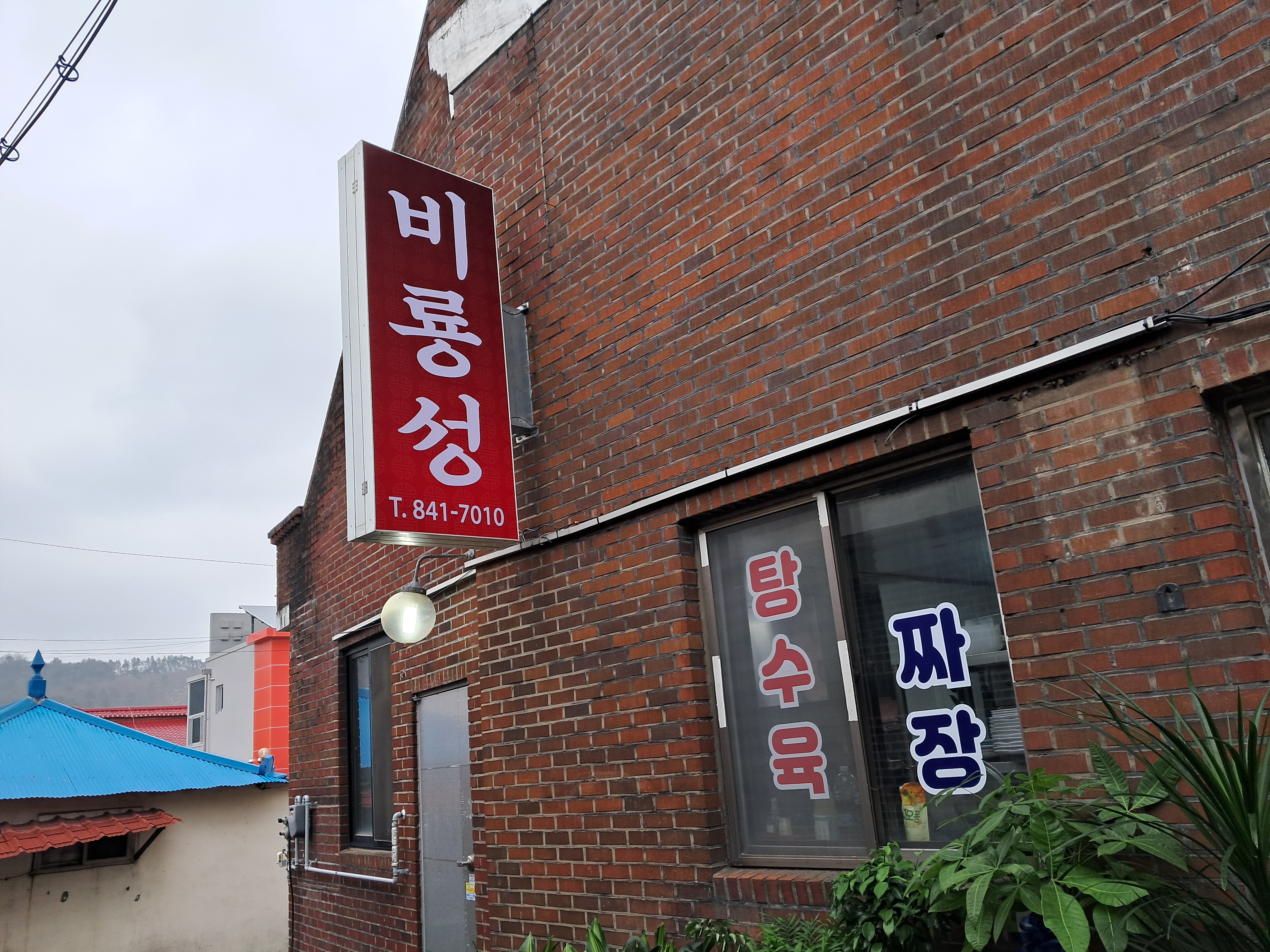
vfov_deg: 51.4
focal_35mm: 27
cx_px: 635
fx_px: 991
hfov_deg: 65.3
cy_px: 476
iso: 50
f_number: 1.8
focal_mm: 4
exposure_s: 1/120
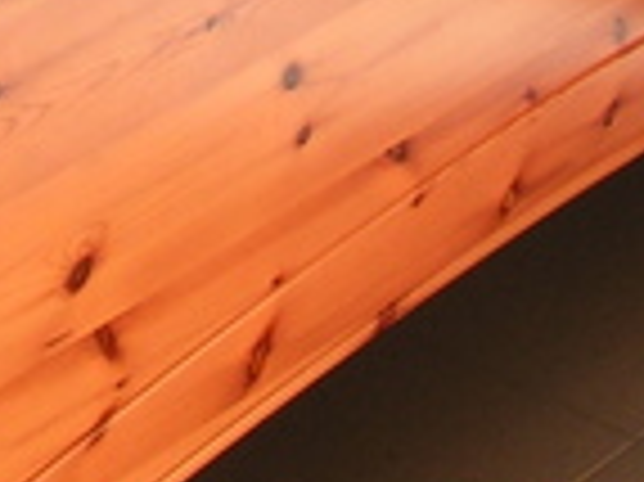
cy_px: -802
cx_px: -279
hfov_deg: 9.1
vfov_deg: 6.5
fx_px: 3959
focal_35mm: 213
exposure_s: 1/50
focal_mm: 5.8
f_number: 4
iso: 50
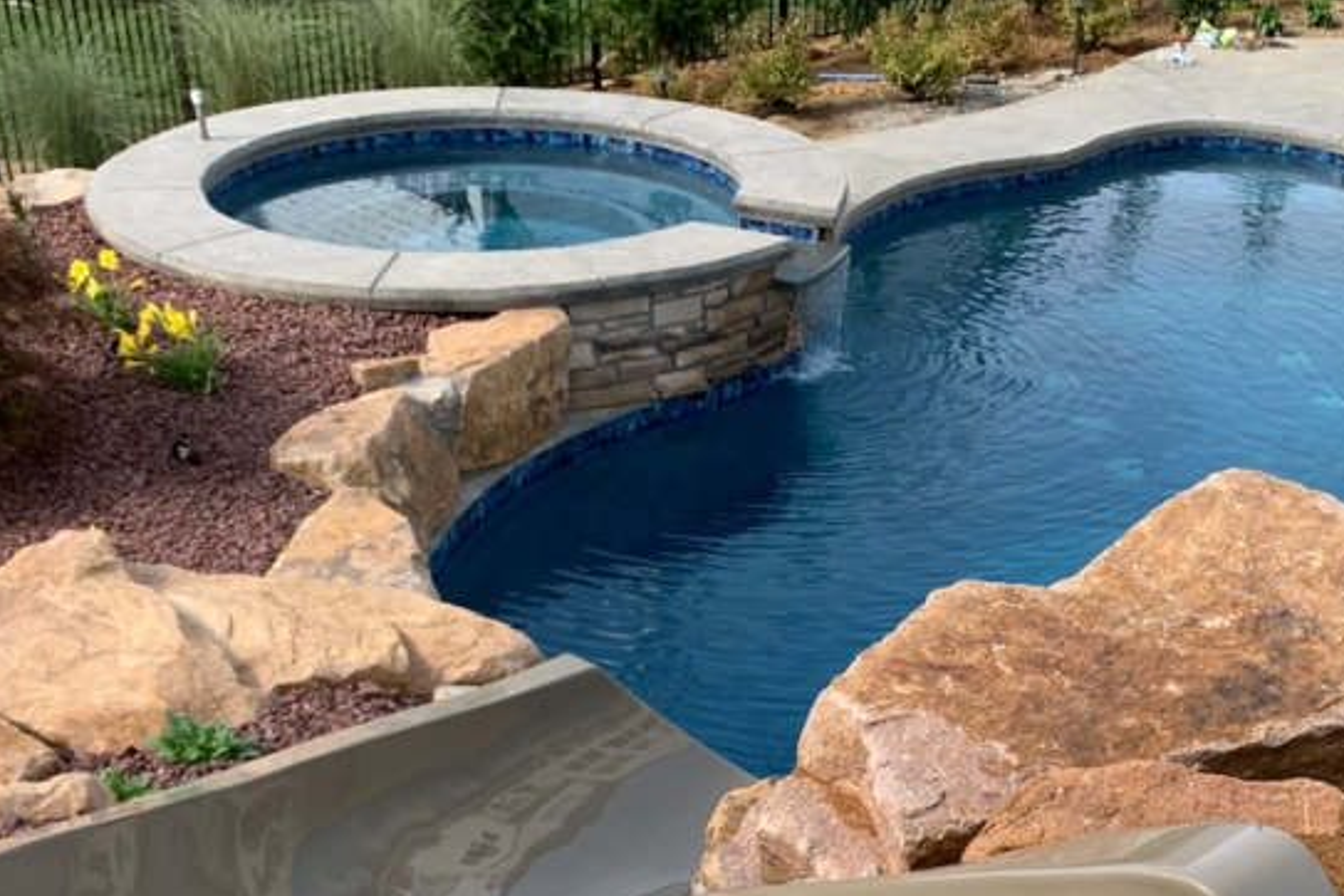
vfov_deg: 25.4
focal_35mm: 51
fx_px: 1904
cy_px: 866
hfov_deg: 38.5
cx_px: 886
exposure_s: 1/945
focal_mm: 4.25
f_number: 1.8
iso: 25
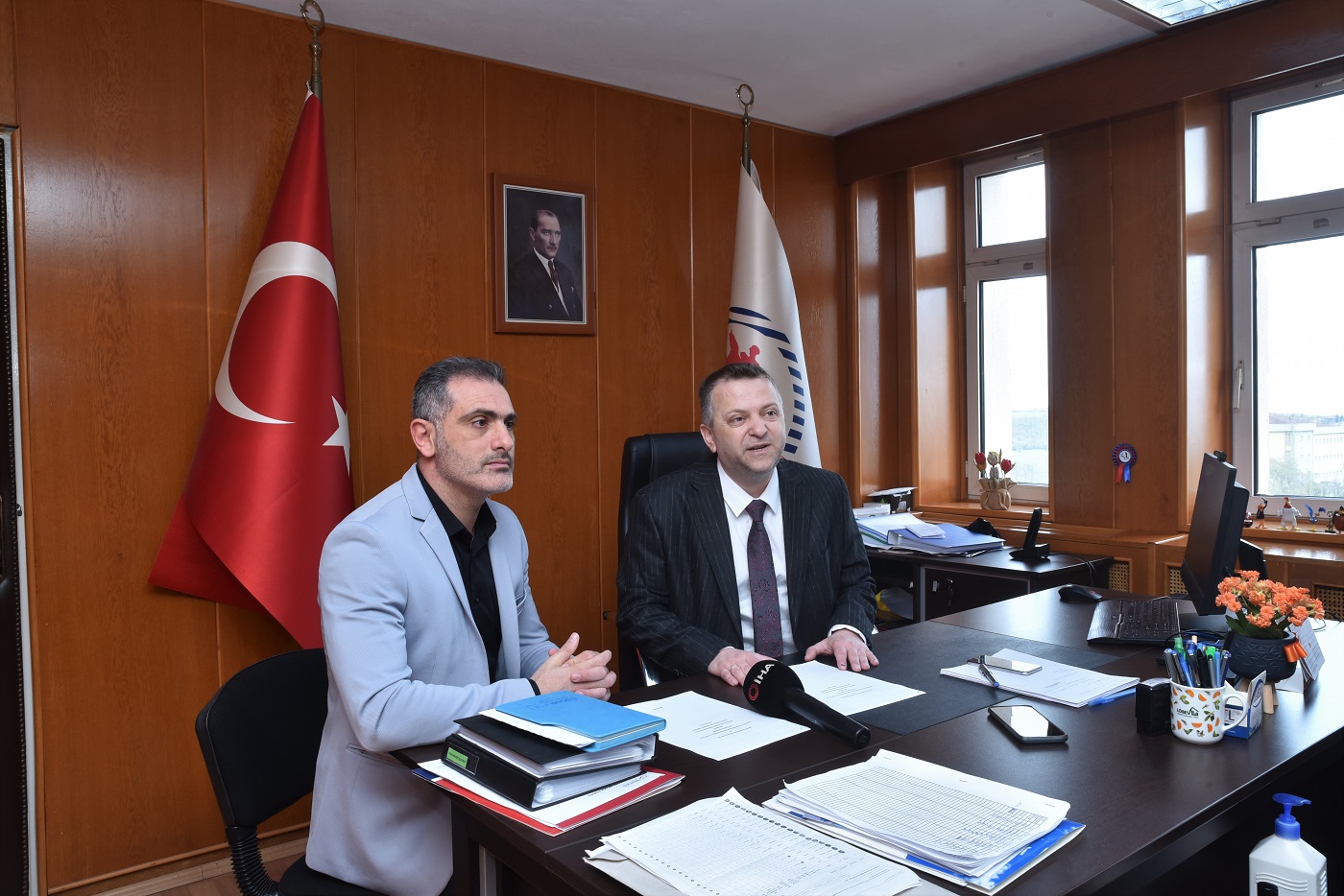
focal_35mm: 26
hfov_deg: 69.4
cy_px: 448
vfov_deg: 49.6
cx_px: 672
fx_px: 971
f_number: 13
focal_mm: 26
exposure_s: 1/60
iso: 800
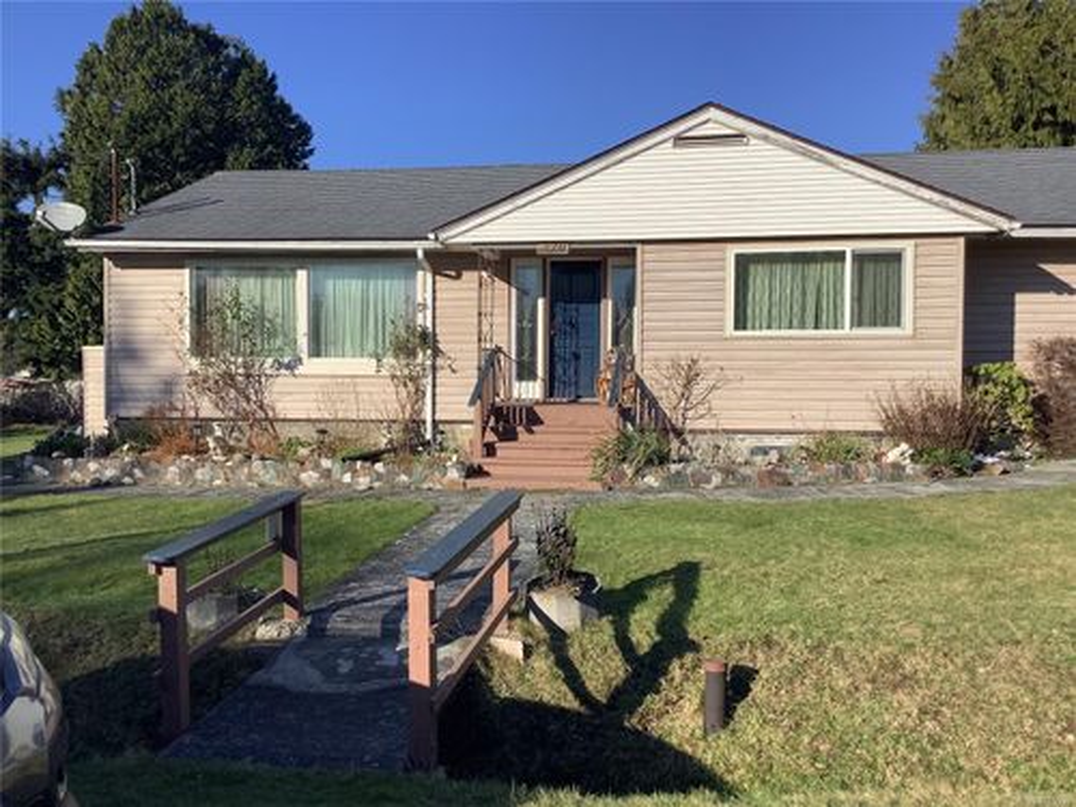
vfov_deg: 45.4
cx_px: 538
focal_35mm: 31
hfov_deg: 58.4
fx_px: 964
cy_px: 404
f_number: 2.4
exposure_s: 1/1538
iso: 25
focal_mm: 3.3
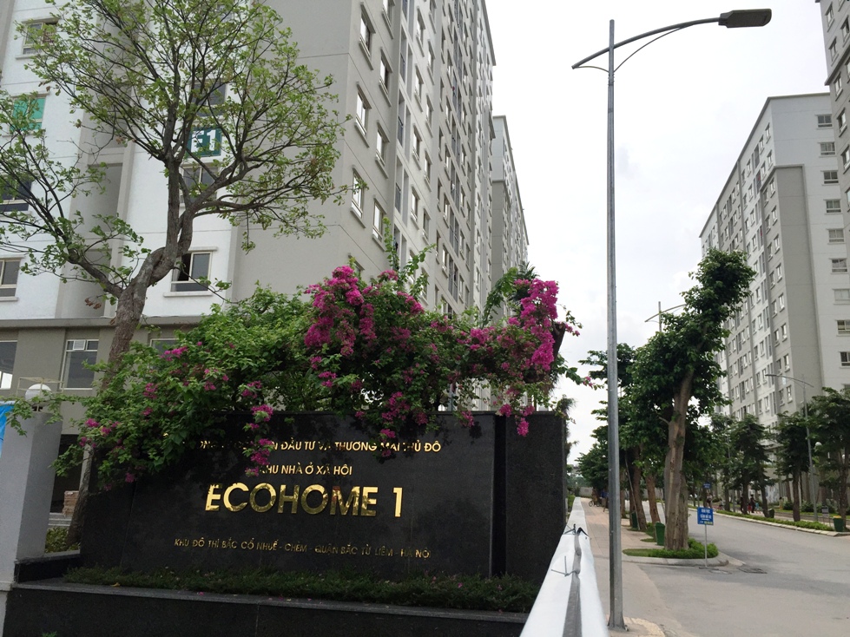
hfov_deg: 61.7
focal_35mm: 29
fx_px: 712
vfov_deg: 48.2
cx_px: 425
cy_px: 318
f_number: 2.2
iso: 32
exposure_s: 1/3597
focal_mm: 4.15
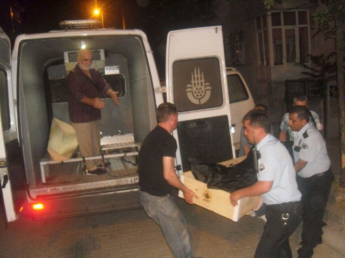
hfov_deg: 54.0
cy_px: 129
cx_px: 172
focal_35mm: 34
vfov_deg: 41.8
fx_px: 339
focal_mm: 6
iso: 400
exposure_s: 1/45
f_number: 2.8
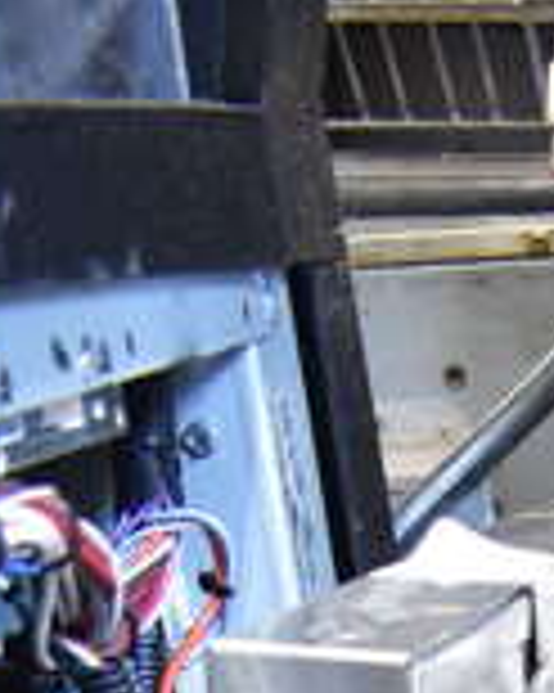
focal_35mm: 150
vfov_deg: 10.1
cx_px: 1311
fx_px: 3077
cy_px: 1973
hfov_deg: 9.3
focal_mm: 18
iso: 560
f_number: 3.5
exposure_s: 1/30
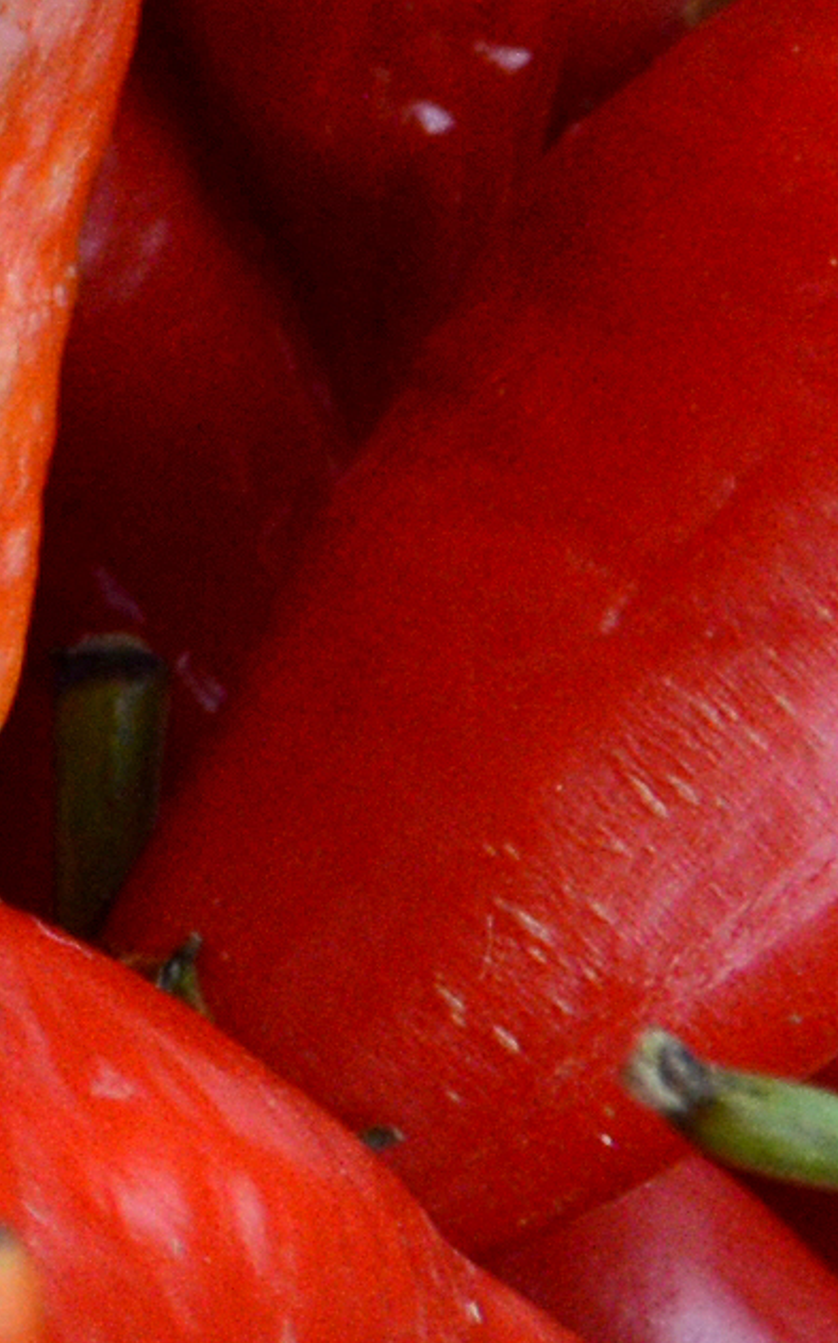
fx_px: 18100
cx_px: -5098
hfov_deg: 2.4
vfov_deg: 4.1
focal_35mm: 495
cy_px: -2626
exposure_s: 1/200
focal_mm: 34
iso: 400
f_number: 9
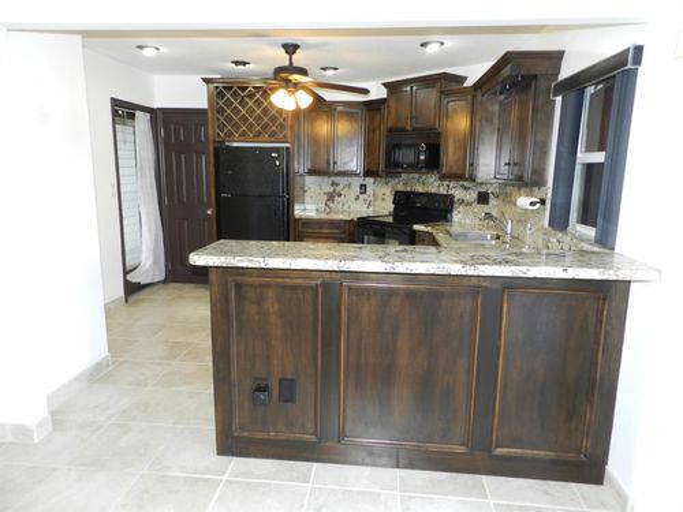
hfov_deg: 73.9
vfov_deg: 58.9
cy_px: 256
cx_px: 342
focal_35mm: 23
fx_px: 454
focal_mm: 4
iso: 250
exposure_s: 1/30
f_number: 3.4
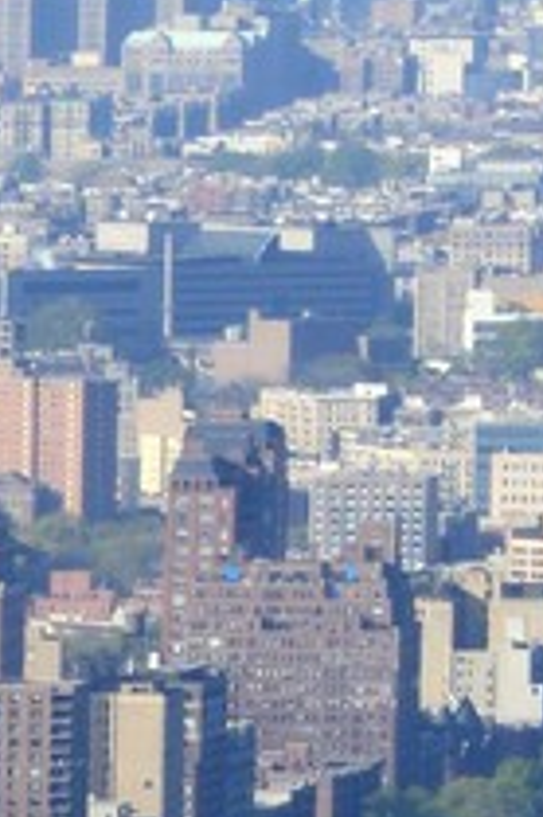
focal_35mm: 955
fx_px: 21641
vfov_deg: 2.1
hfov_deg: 1.4
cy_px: 2474
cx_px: -1363
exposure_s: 1/320
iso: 400
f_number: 10
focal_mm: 125
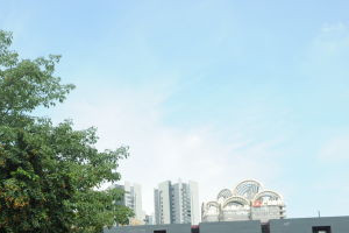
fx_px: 620
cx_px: 23
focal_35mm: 64
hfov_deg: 29.8
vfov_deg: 19.6
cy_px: 301
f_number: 3.5
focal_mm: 24
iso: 400
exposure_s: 1/2500
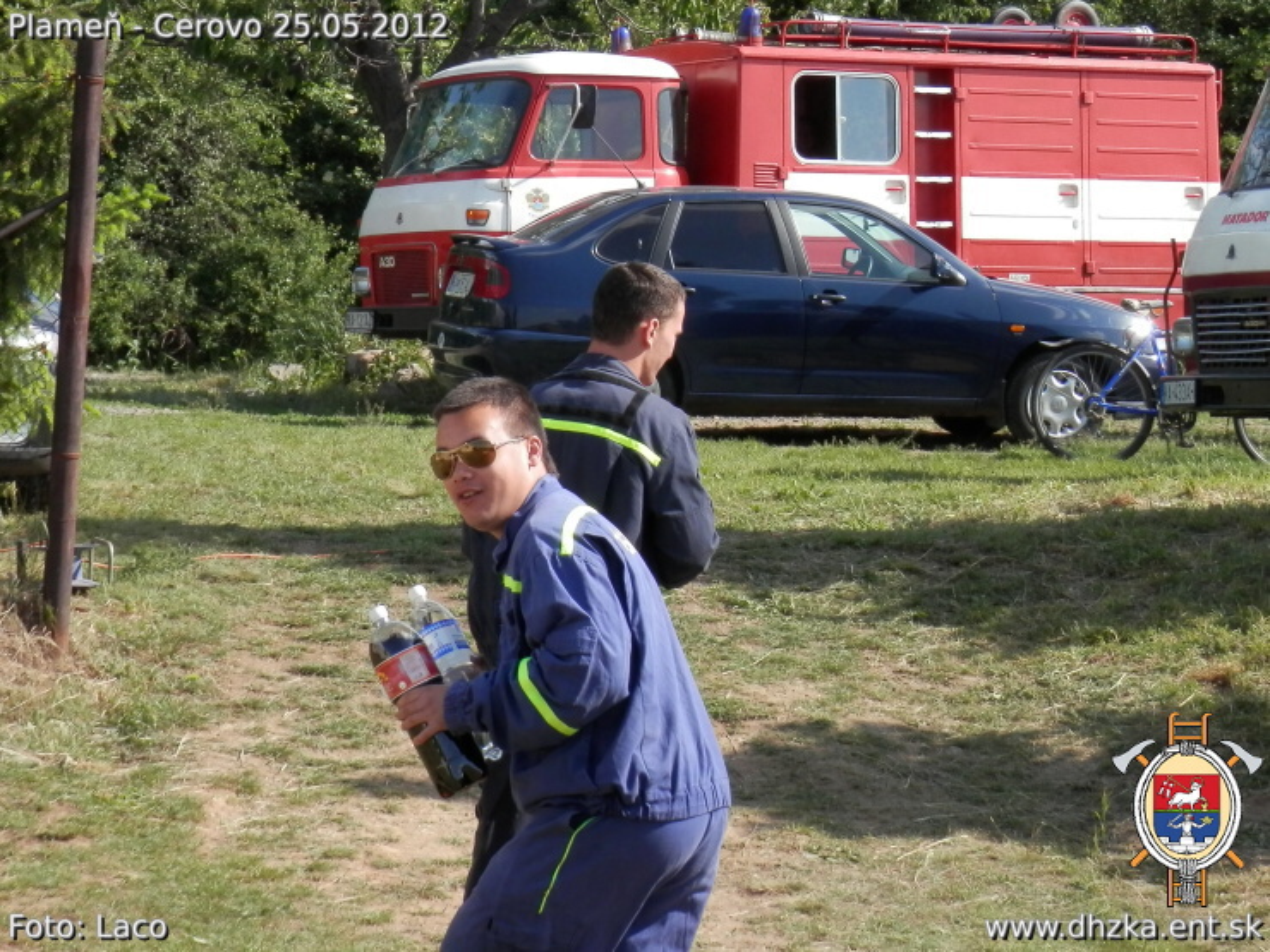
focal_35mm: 80
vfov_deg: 18.4
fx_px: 2935
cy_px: 476
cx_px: 635
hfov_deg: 24.4
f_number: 4.6
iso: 80
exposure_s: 1/320
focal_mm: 14.4
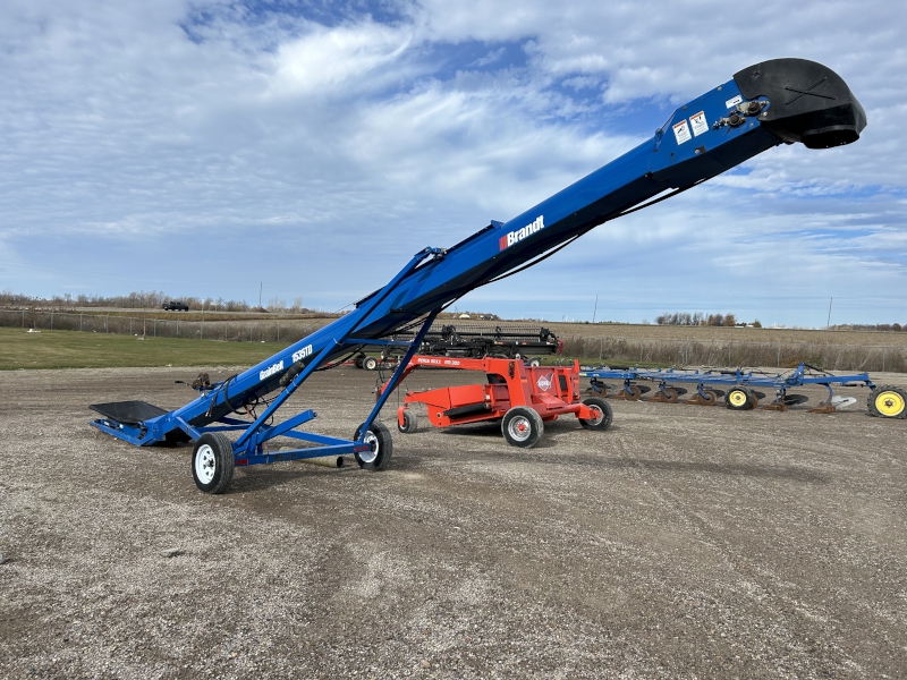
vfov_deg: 53.1
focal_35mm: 26
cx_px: 454
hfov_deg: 67.3
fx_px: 681
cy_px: 340
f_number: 1.5
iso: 50
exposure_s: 1/5076
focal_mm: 5.7
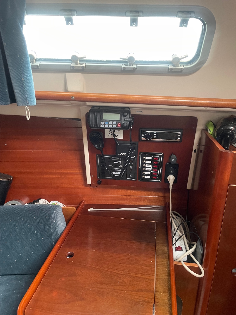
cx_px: 118
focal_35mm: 26
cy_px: 158
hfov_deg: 53.1
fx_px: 236
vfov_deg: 67.3
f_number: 1.6
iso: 250
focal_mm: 4.2
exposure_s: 1/60
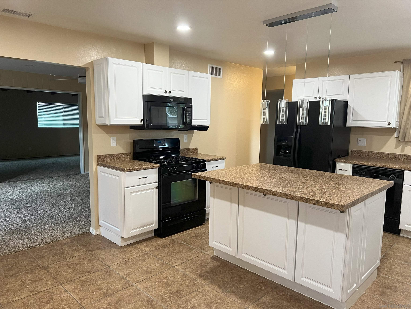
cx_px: 206
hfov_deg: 67.3
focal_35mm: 26
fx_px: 309
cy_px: 154
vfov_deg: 53.1
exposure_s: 1/60
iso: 125
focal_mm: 5.7
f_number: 1.5
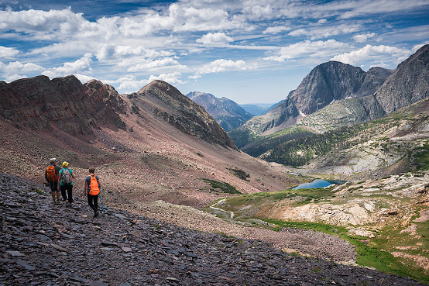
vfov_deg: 37.8
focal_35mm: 35
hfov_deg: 54.4
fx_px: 417
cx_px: 214
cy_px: 143
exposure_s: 1/100
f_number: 11
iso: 320
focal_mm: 35
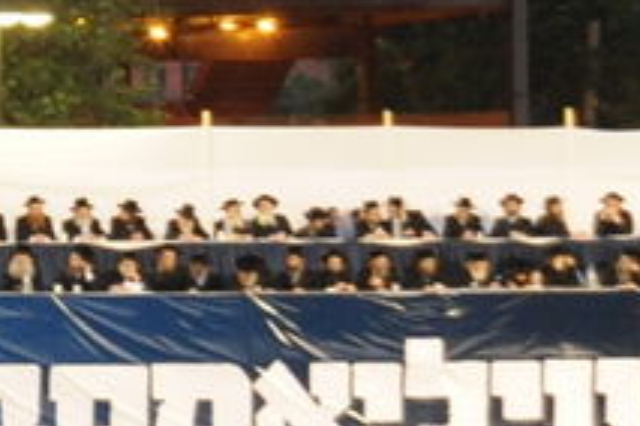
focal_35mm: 328
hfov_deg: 6.0
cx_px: -904
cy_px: 166
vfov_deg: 4.2
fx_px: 5831
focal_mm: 50
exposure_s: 1/50
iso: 3200
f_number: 8
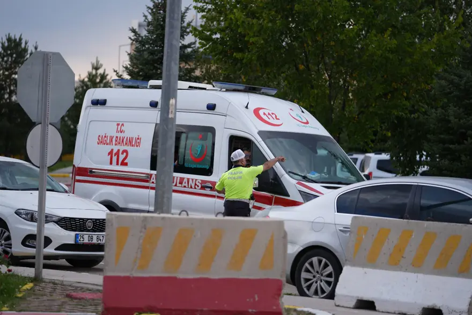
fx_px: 1638
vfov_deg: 11.0
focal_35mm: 125
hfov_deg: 16.4
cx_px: 236
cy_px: 158
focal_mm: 125
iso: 125
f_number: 2.8
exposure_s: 1/400
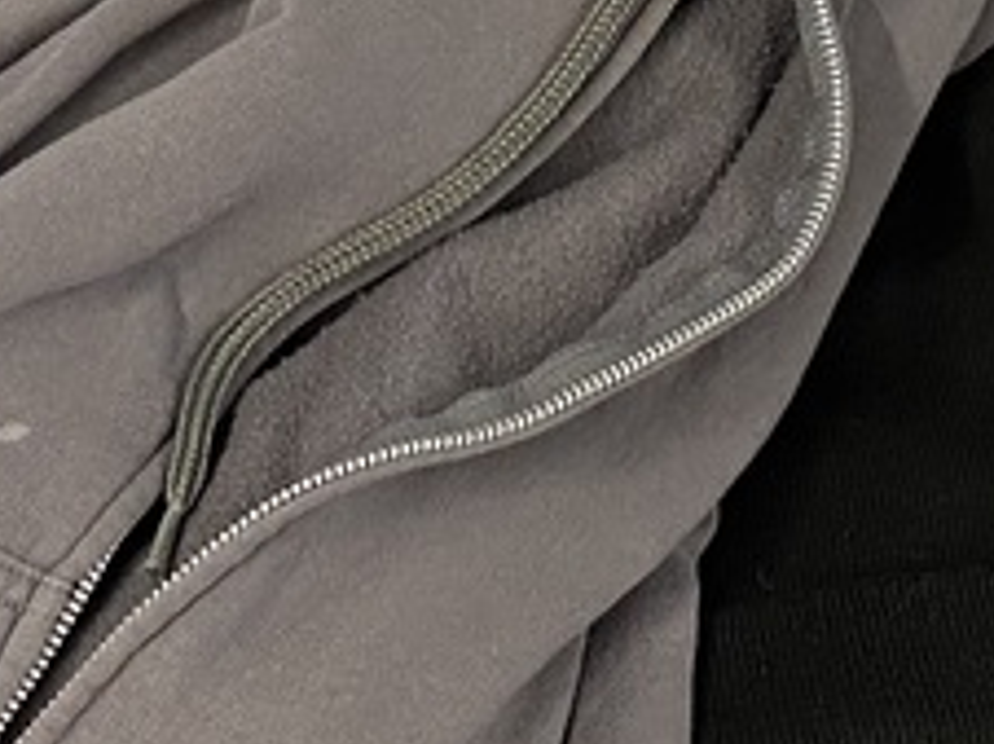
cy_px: -502
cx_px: 567
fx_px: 3385
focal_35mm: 118
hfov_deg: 16.7
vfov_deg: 11.8
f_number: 1.8
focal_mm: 4.25
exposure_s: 1/60
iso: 200
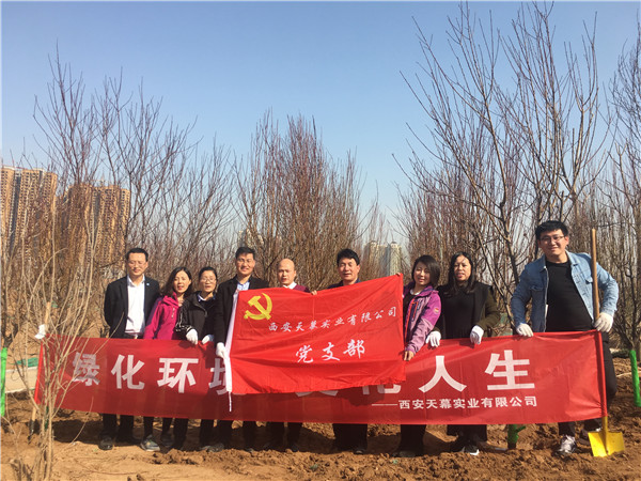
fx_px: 537
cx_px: 320
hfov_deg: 61.7
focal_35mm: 29
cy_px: 240
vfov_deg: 48.2
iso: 25
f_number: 2.2
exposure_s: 1/1202
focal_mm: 4.15
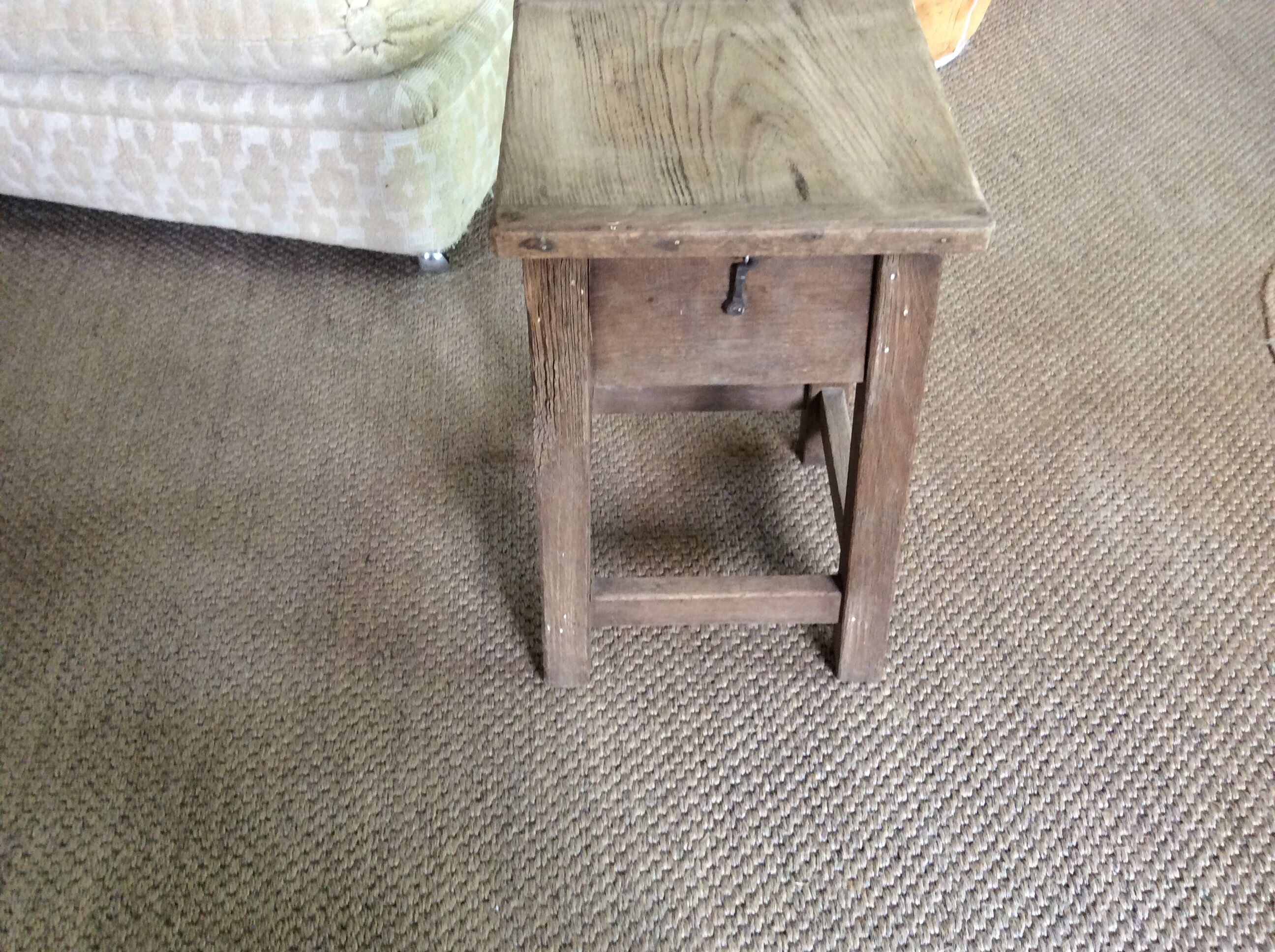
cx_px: 638
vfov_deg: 44.1
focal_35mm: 32
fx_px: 1177
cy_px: 476
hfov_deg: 56.9
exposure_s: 1/25
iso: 125
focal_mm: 3.3
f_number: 2.4
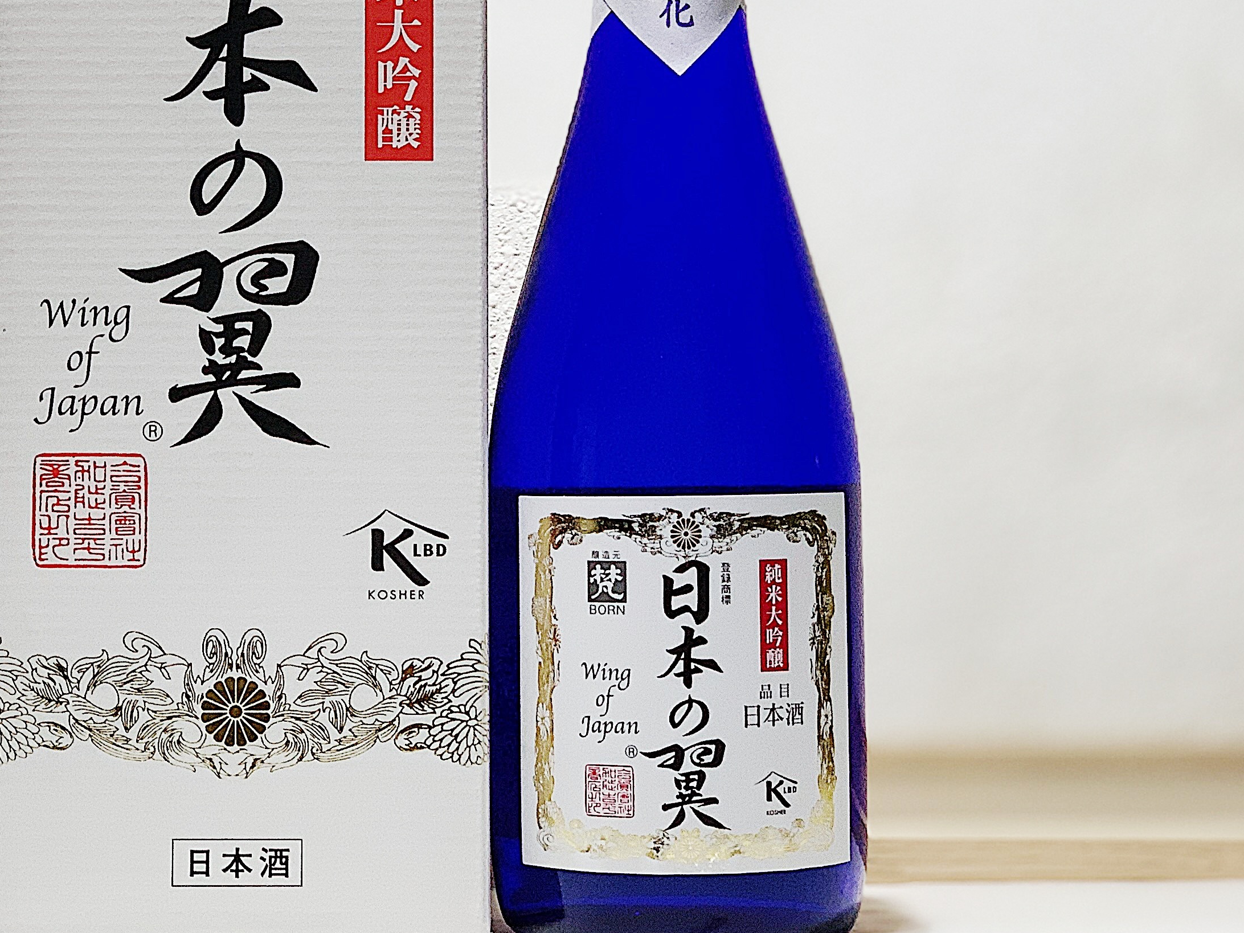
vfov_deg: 15.3
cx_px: 455
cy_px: 175
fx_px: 3450
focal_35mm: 96
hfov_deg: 20.4
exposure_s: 1/50
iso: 80
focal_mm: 6
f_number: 2.4
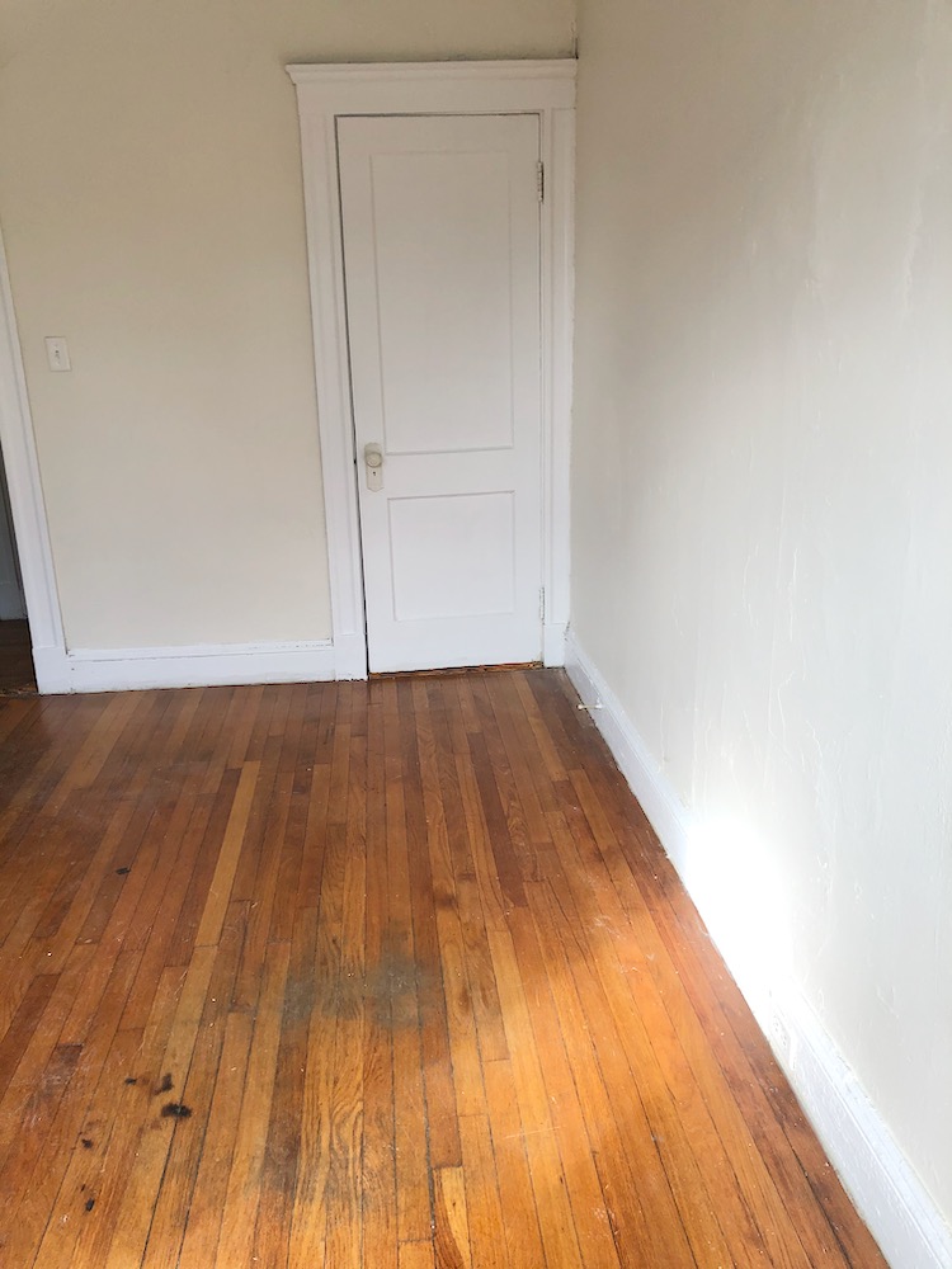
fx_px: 1027
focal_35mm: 28
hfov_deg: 49.7
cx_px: 476
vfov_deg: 63.4
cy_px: 634
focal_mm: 4
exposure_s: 1/120
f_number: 1.8
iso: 32
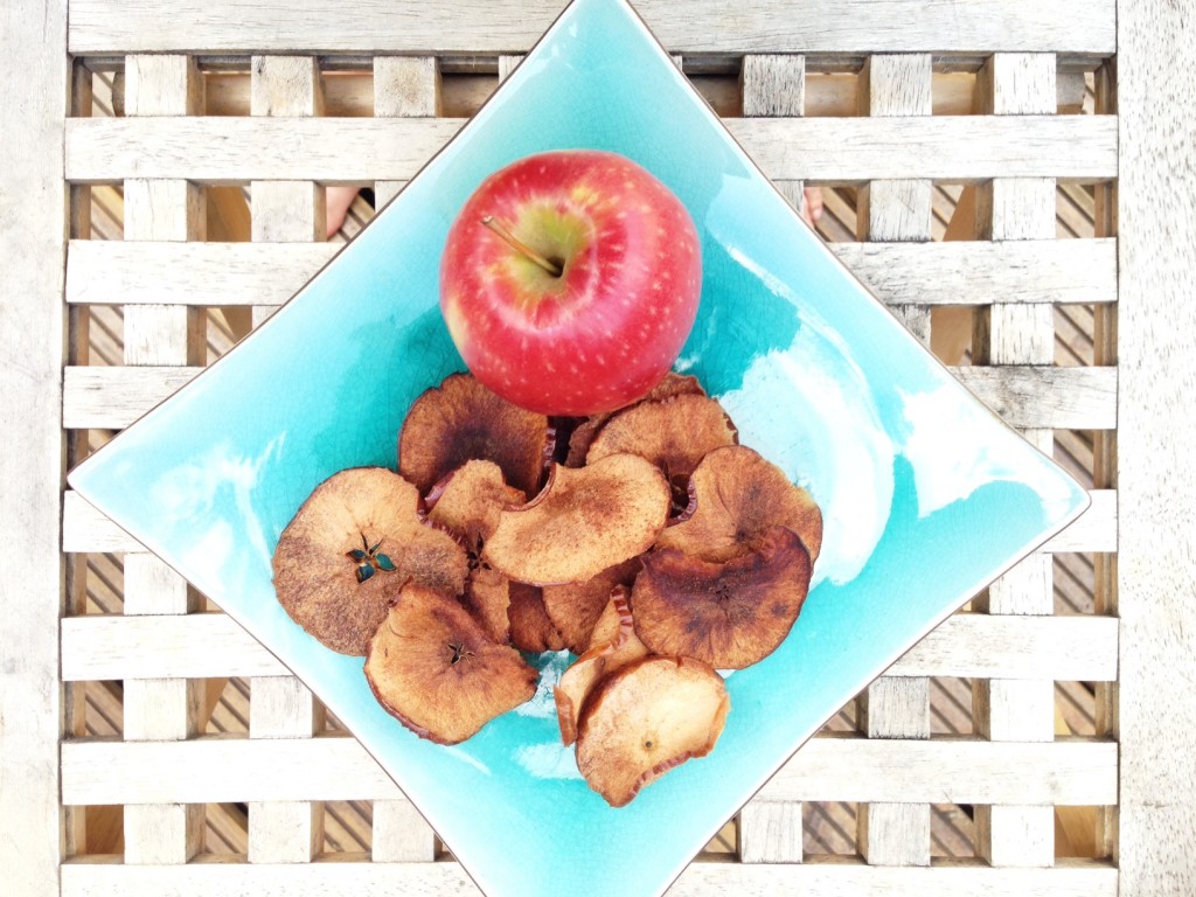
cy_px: 448
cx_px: 598
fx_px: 1140
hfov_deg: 55.4
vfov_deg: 42.9
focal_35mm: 33
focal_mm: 4.12
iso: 50
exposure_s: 1/134
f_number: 2.4
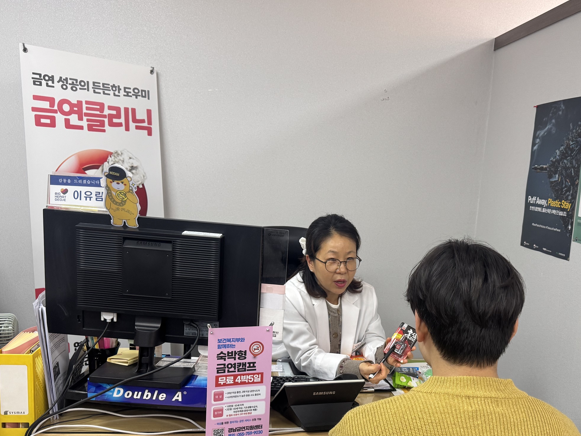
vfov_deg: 40.5
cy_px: 259
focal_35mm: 35
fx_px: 588
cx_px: 347
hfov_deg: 52.3
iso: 160
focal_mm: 6.76
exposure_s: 1/120
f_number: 1.78
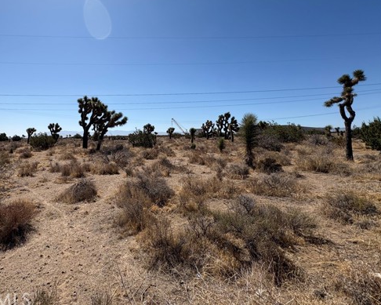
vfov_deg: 73.1
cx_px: 133
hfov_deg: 83.9
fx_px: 203
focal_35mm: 18
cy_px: 123
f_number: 2.2
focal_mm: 2.22
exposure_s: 1/3247
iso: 50
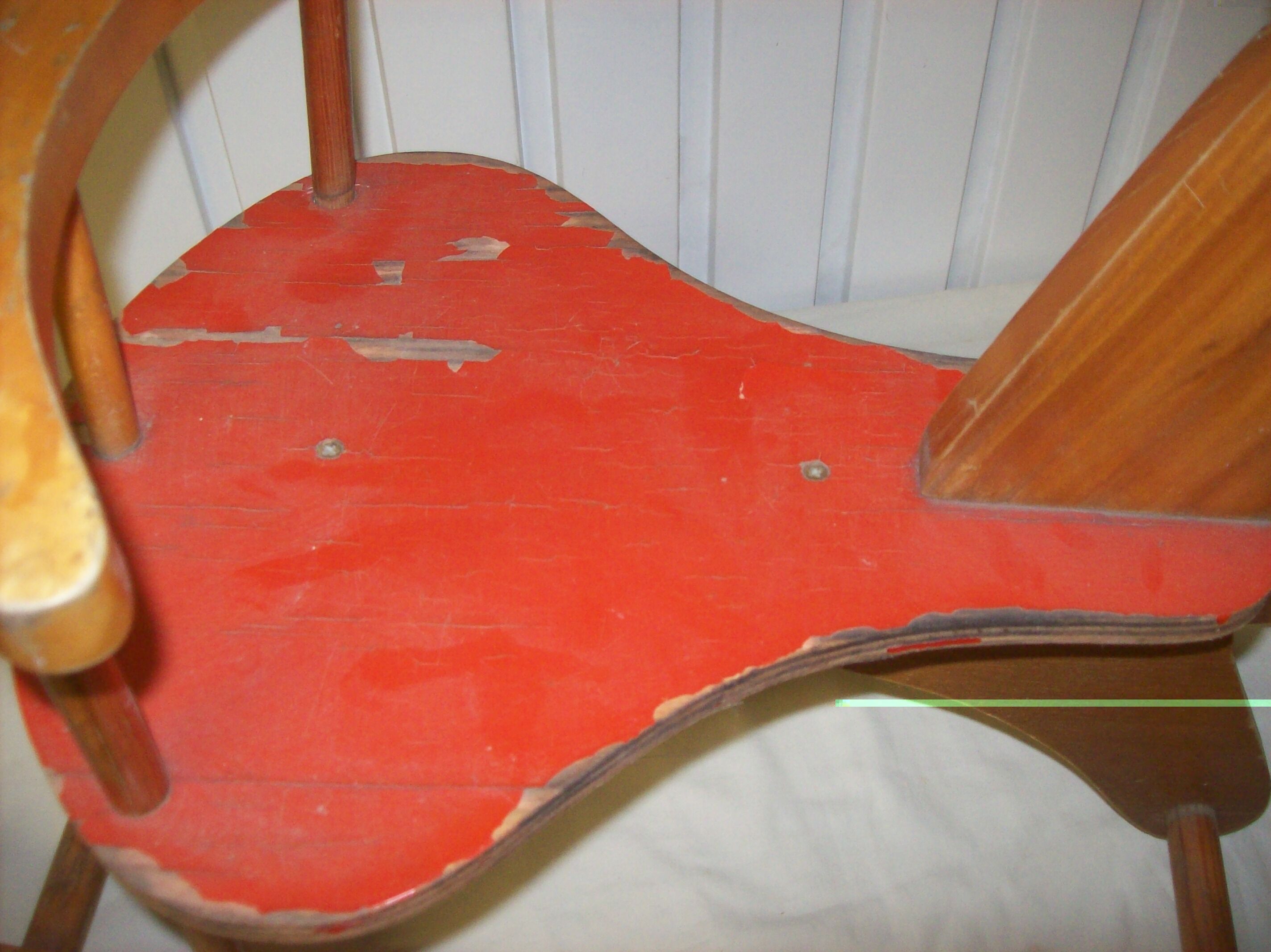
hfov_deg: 51.4
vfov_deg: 39.6
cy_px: 476
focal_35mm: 36
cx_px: 636
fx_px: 1321
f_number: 2.7
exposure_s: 1/64
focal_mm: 6
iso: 200
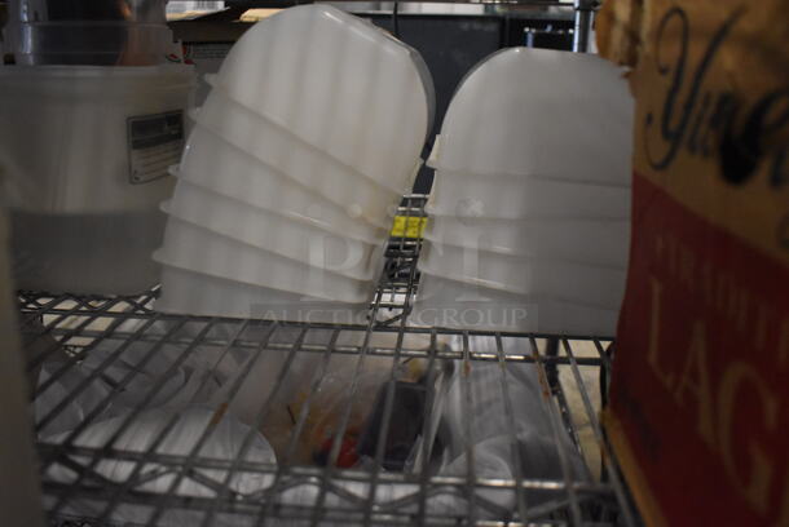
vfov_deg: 43.7
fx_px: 658
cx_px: 394
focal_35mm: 30
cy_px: 264
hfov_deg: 61.9
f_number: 3.8
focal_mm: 20
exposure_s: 1/125
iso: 4500
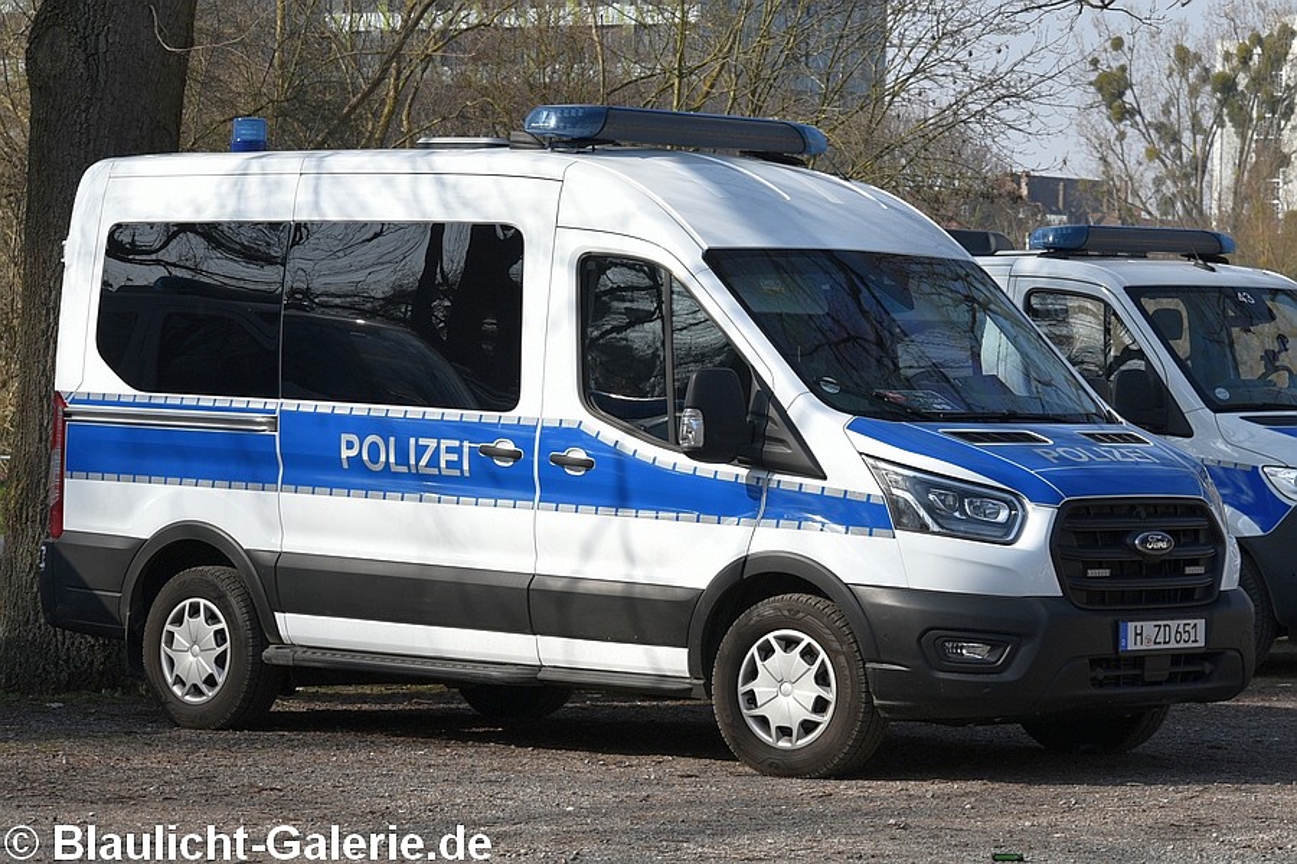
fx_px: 3062
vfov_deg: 16.1
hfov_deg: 23.9
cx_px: 648
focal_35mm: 85
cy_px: 432
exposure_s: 1/320
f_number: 9
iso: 200
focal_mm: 85
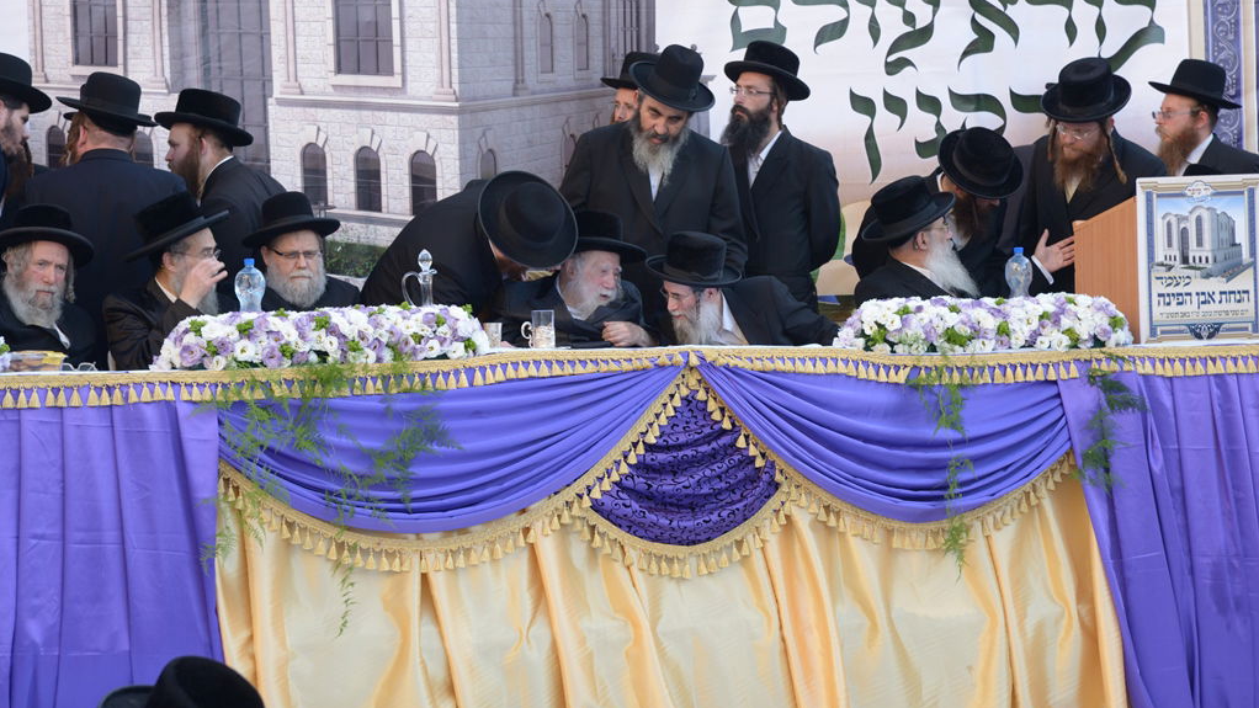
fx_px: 4207
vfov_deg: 9.6
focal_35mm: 126
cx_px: 630
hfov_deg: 17.0
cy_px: 318
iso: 500
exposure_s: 1/160
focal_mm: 120
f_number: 8
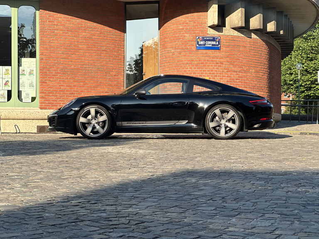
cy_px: 120
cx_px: 160
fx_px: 710
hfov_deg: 25.3
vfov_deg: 19.1
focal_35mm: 77
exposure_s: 1/266
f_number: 2.8
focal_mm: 9
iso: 25
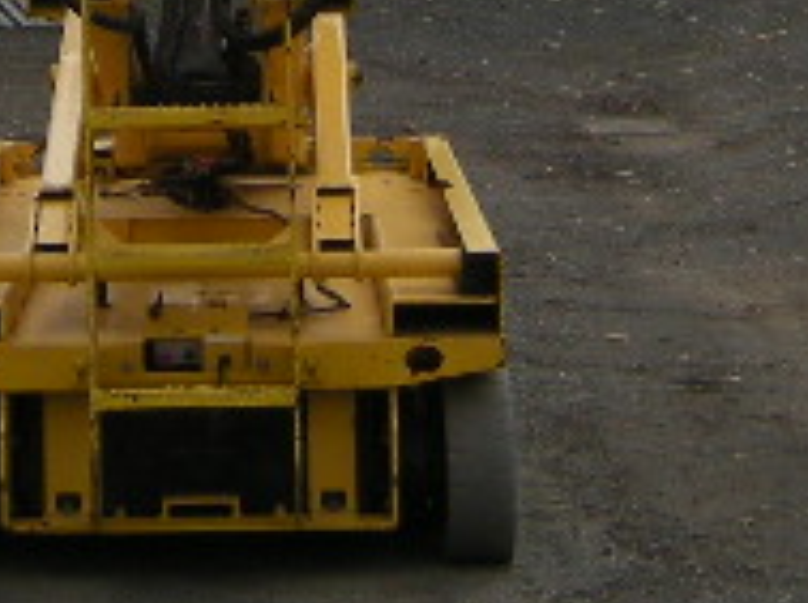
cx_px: 180
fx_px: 3541
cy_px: -539
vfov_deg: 9.2
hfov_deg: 13.0
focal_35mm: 152
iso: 64
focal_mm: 4.7
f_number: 5.6
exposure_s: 1/300
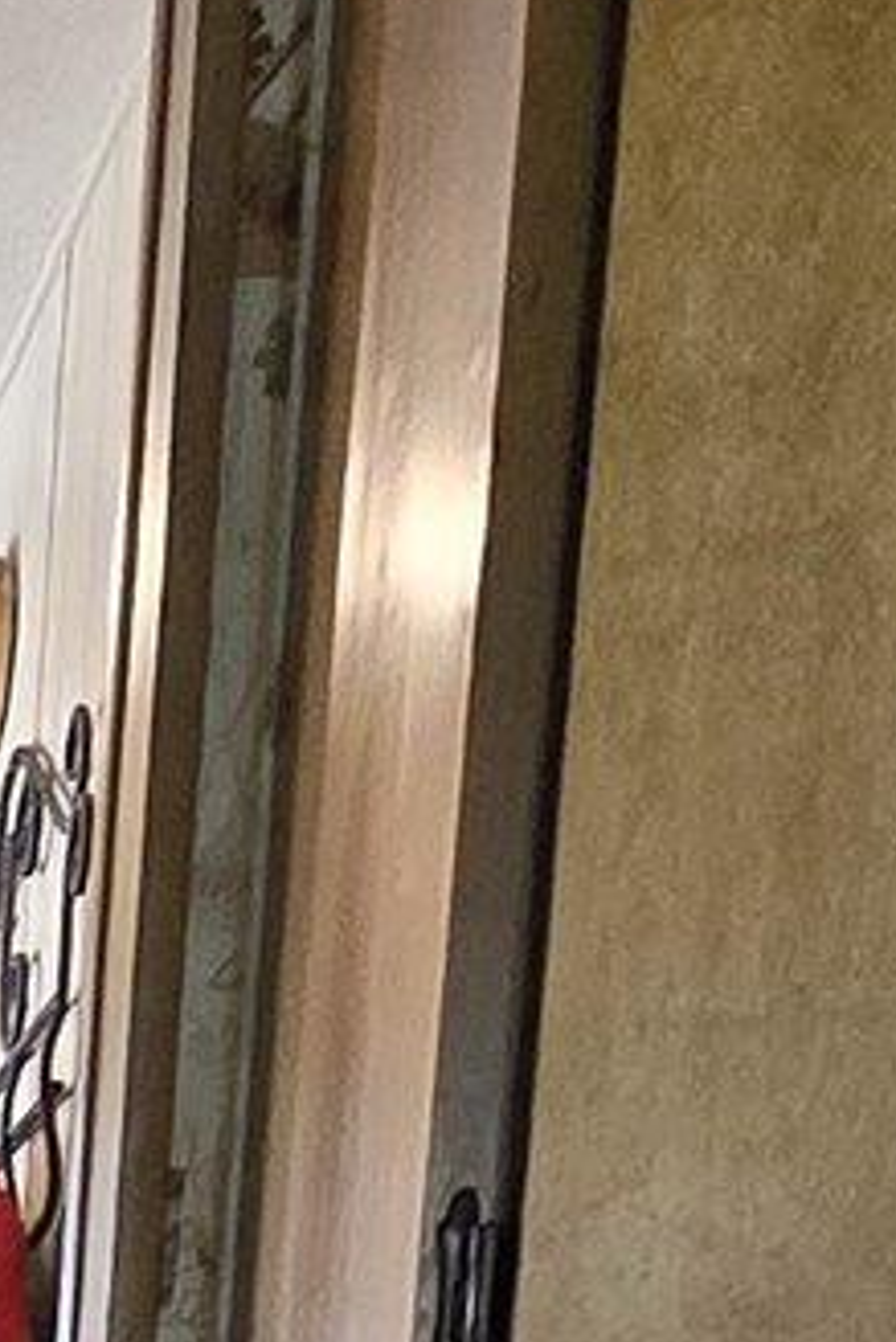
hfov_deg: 12.4
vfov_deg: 17.4
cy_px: 2426
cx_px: -1006
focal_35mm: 95
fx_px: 3543
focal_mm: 2.2
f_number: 2.2
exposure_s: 1/60
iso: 1000
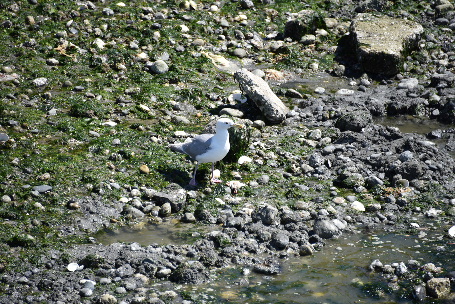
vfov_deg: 4.6
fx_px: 3792
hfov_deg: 6.9
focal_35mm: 300
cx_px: 228
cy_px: 152
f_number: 5.6
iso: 220
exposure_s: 1/640
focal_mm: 300
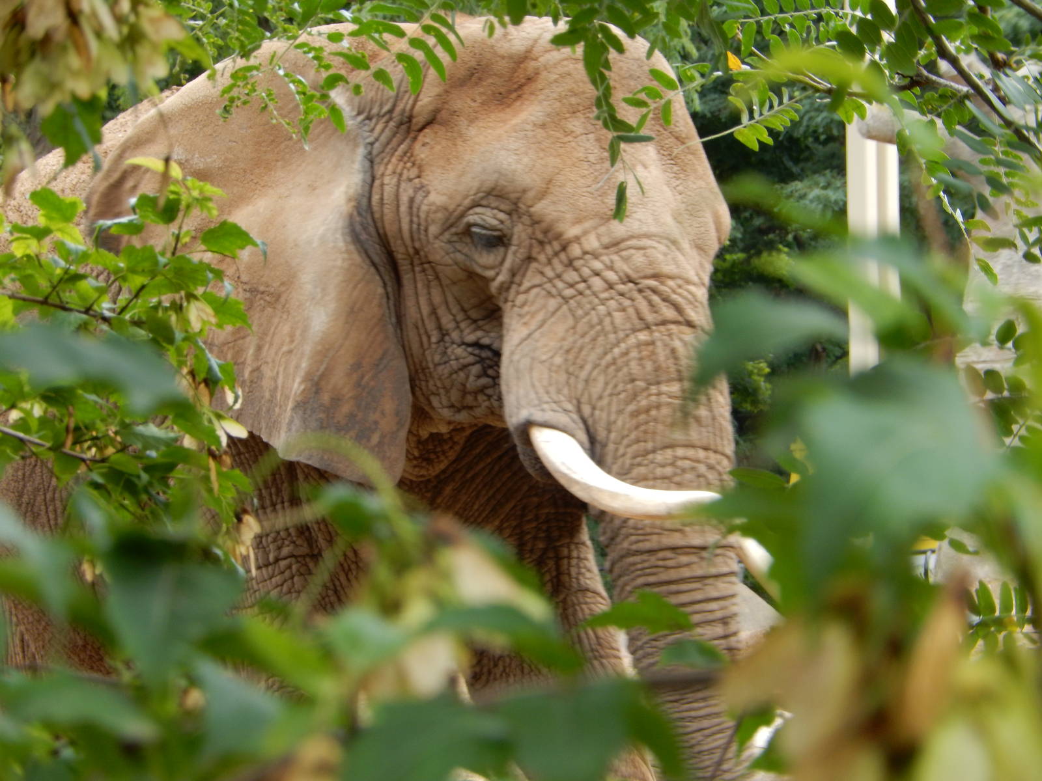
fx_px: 5569
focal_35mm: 185
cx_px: 521
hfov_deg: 10.7
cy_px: 390
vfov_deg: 8.0
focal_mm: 33.3
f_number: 5.7
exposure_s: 1/50
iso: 125
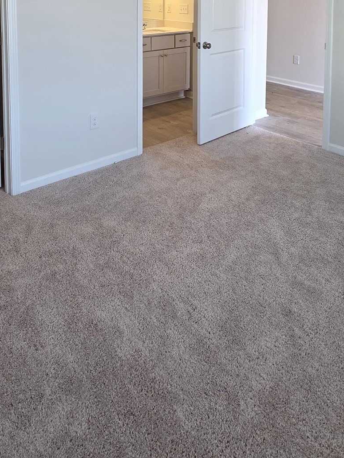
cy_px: 21
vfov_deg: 51.8
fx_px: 384
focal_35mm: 29
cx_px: 154
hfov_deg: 48.2
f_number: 1.9
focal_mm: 2.2
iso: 125
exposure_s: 1/120
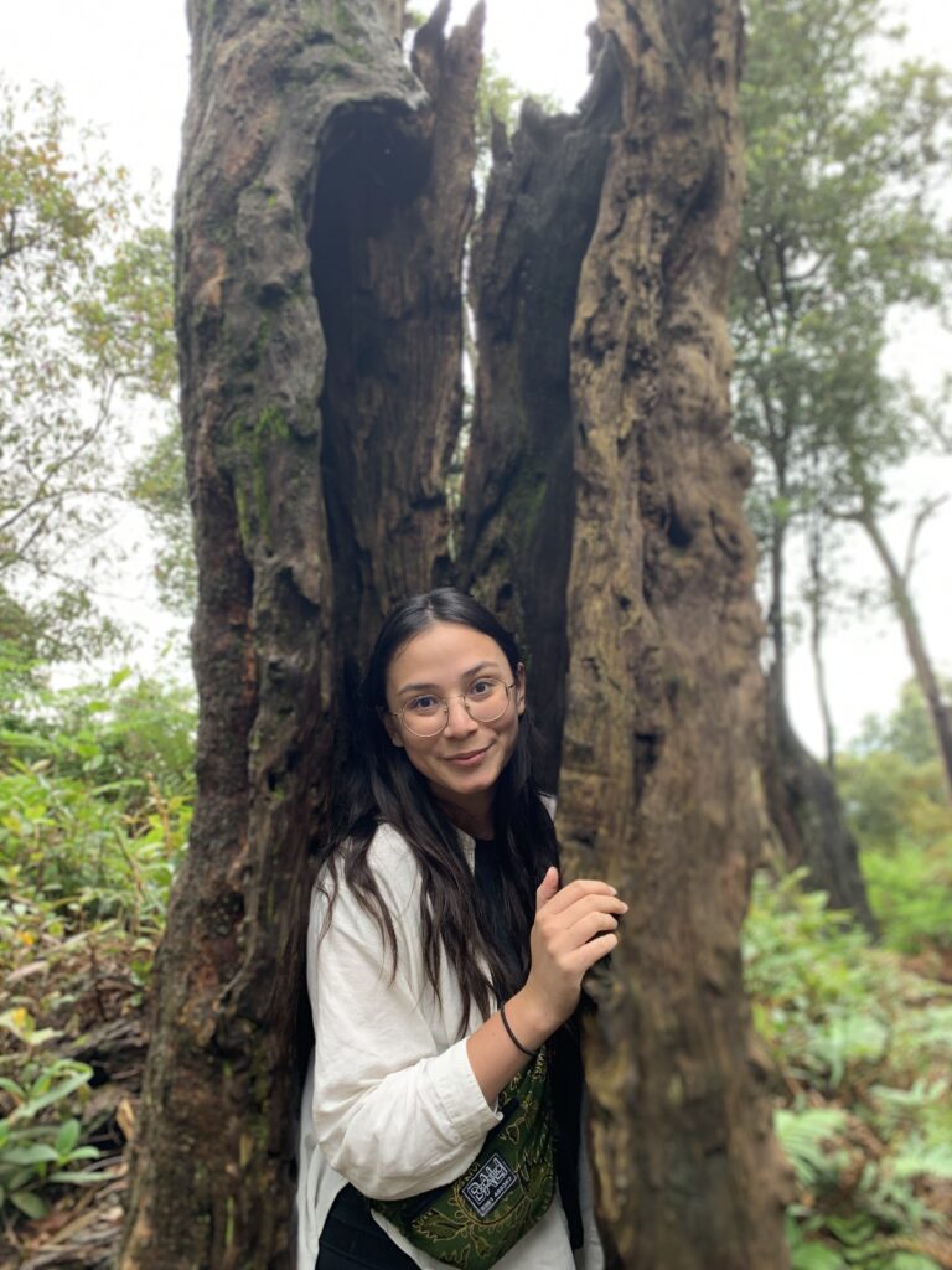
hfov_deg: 53.1
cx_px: 476
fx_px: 953
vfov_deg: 67.3
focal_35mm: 26
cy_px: 635
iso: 80
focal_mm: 4.25
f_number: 1.8
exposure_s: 1/121
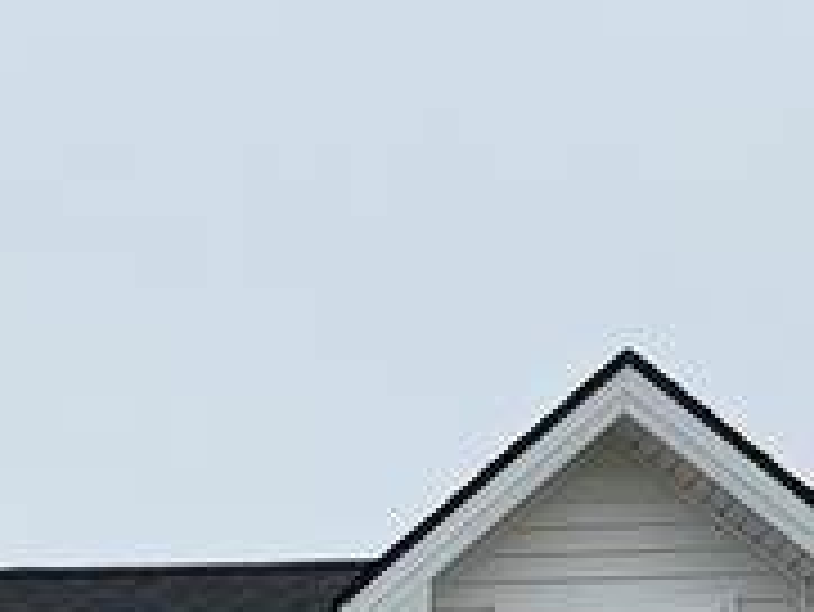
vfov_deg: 8.1
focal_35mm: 170
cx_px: -333
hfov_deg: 11.2
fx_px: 4000
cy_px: 1404
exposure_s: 1/2232
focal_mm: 6.76
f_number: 1.78
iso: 80
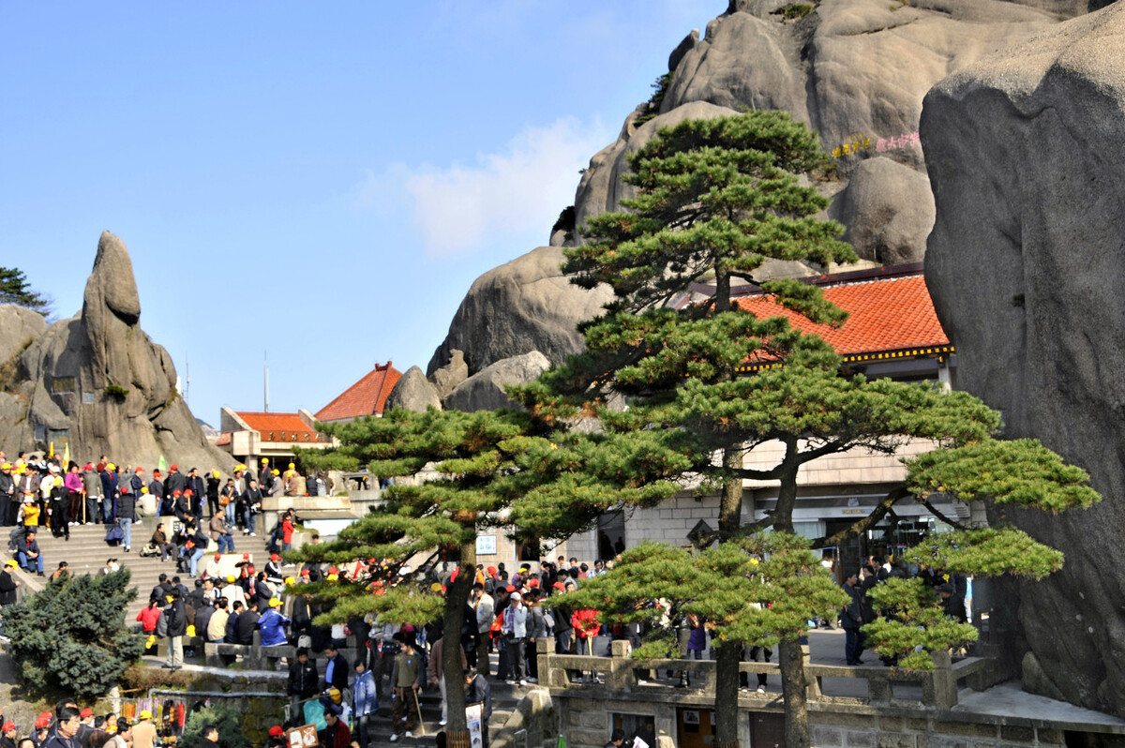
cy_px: 374
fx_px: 1311
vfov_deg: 31.8
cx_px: 562
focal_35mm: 42
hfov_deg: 46.4
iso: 200
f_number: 8
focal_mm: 28
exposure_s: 1/250
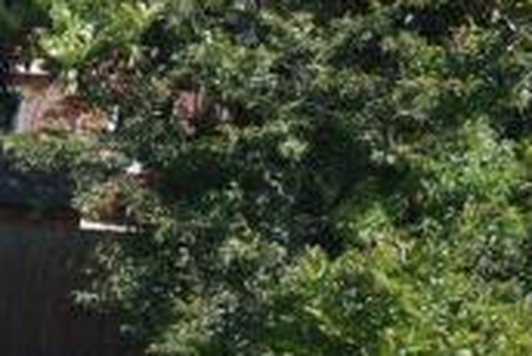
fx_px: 930
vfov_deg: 19.1
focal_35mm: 63
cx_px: -203
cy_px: 525
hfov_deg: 26.0
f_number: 5.6
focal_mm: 11
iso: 100
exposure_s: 1/250
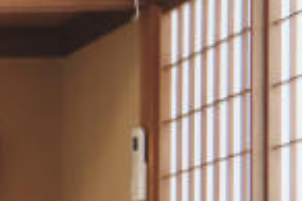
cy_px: 389
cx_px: -505
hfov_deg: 8.5
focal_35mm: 214
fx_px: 1793
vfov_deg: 6.2
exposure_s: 1/160
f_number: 2.8
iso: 800
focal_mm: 26.2
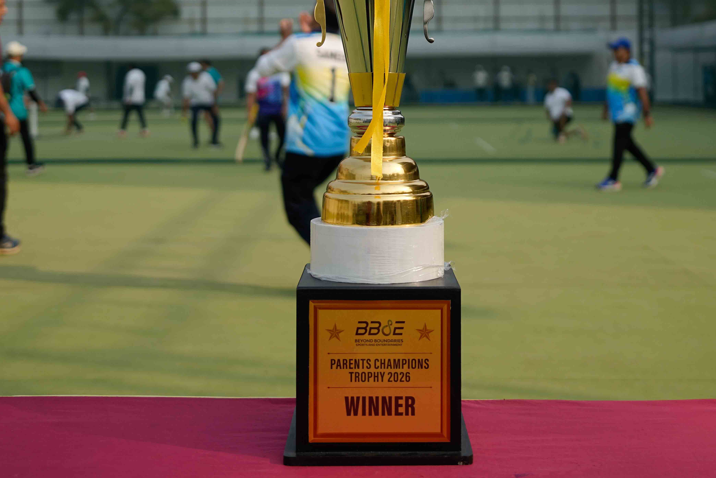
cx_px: 392
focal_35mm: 57
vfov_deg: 23.4
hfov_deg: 35.0
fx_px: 1134
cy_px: 88
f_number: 3.2
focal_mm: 34
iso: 100
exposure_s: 1/1000
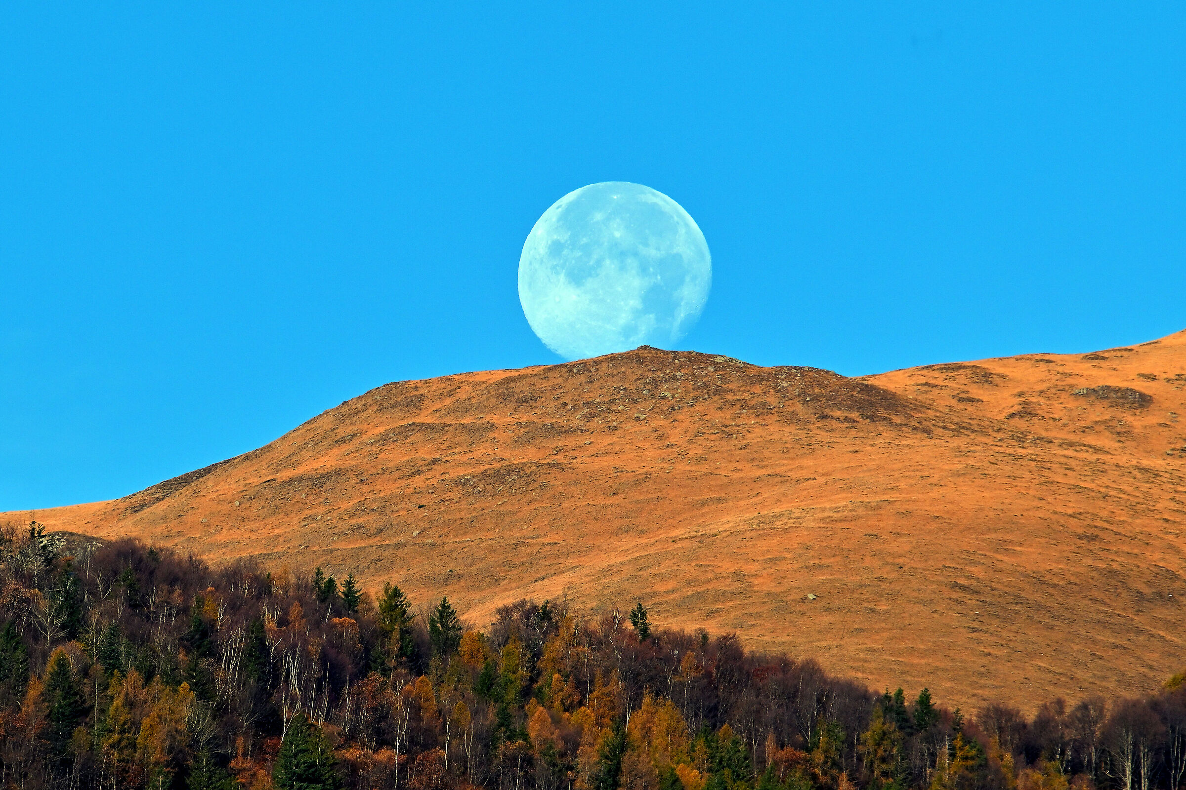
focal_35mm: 600
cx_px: 593
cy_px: 395
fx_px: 19765
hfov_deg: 3.4
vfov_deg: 2.3
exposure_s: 1/800
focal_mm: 400
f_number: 11
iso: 400
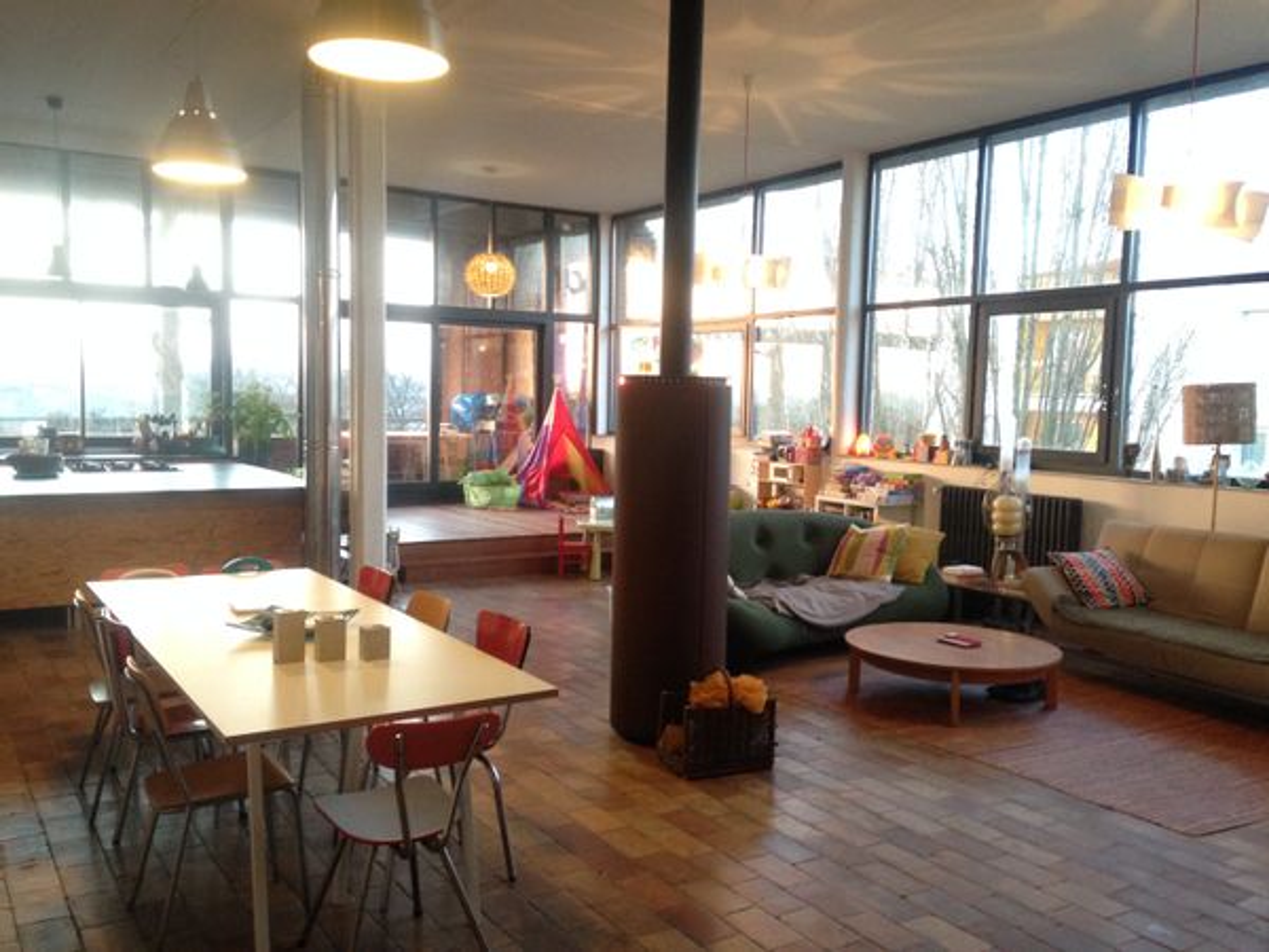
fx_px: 1210
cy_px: 476
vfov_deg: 42.9
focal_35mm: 33
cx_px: 634
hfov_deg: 55.4
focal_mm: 4.12
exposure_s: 1/20
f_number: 2.4
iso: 200
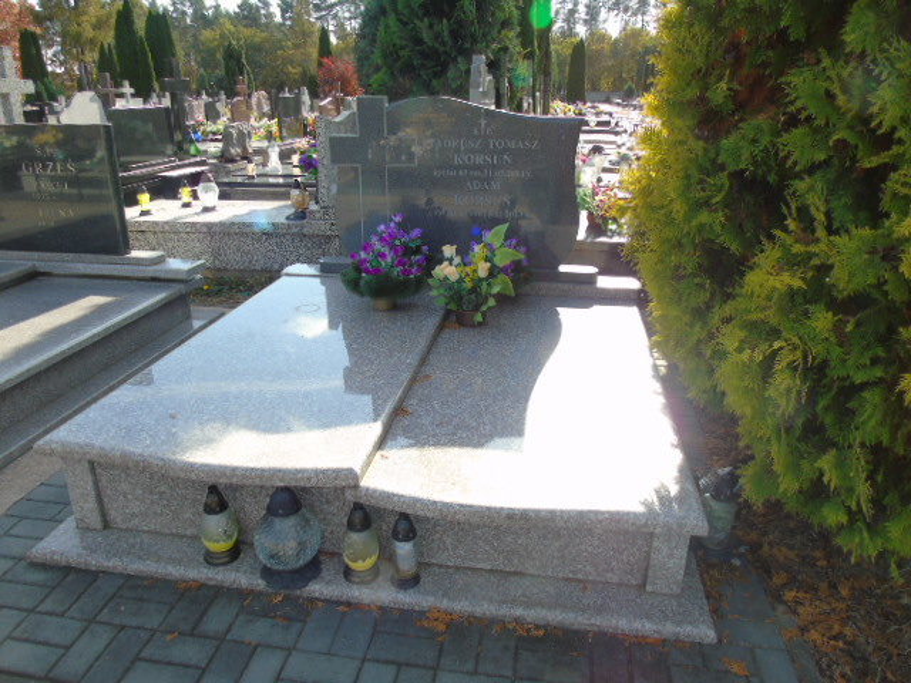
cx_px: 456
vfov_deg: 54.9
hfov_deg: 69.4
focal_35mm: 25
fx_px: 658
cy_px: 342
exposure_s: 1/320
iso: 80
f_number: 3.4
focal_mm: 4.4
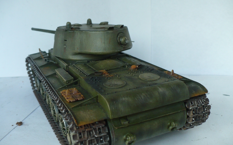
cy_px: 72
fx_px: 254
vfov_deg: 32.0
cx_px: 117
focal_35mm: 40
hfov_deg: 49.3
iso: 125
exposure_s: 1/30
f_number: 2.8
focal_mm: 6.1
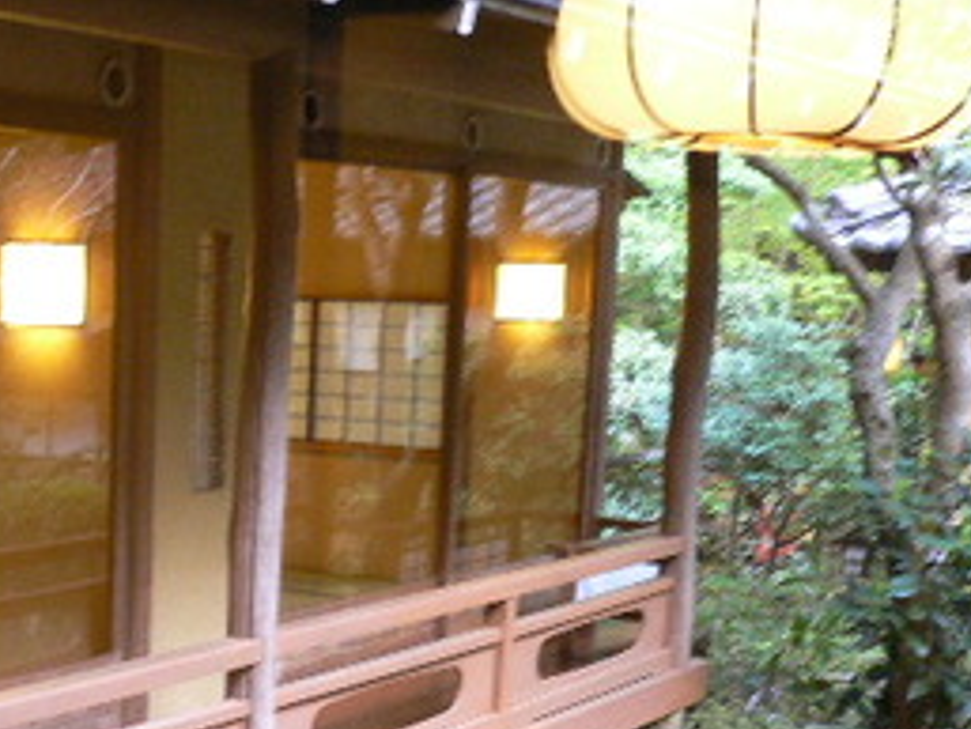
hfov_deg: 27.7
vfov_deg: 21.2
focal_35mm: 68
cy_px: 644
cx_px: 125
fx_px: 1908
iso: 200
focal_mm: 5.8
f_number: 2.8
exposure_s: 1/13
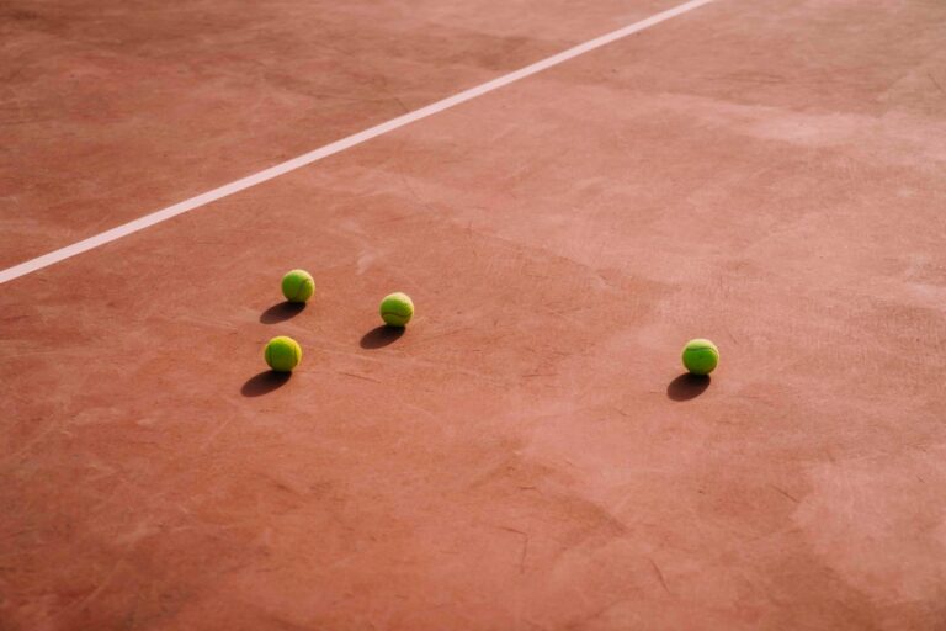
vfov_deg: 19.5
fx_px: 1839
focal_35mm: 70
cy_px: 316
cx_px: 473
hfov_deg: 28.8
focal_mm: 70
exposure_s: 1/6400
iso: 400
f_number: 2.8
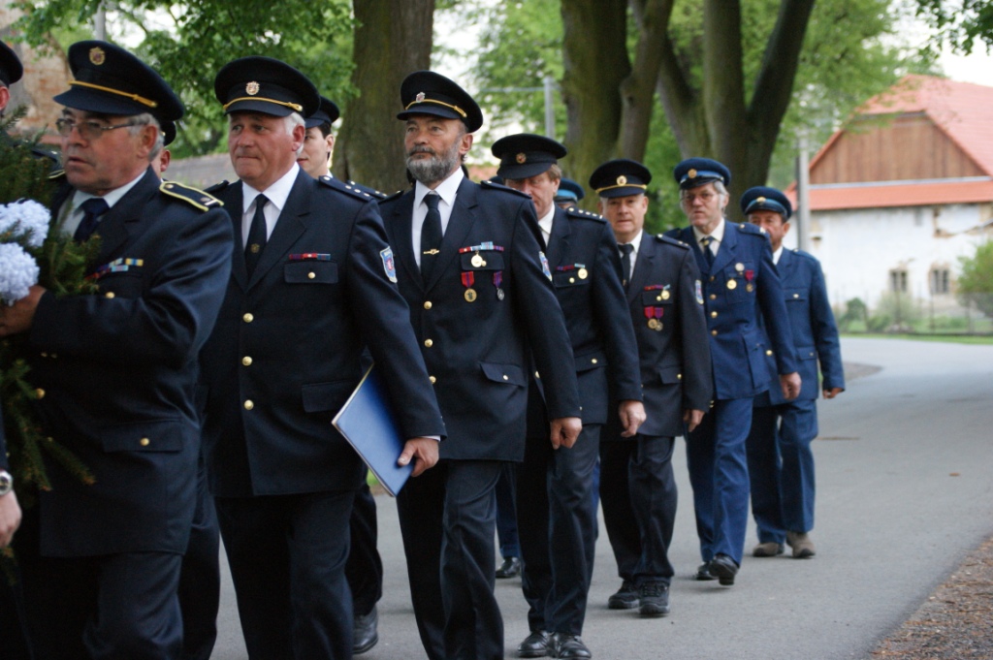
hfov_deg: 19.5
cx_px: 496
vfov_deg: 13.0
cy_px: 330
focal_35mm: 105
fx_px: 2894
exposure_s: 1/125
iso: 800
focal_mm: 70
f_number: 4.5
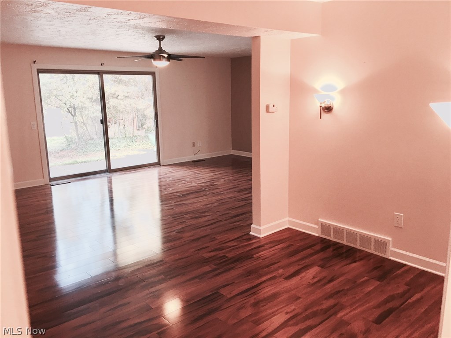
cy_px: 169
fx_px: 378
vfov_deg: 48.2
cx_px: 226
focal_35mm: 29
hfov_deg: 61.7
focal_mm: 4.15
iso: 32
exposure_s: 1/15
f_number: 2.2
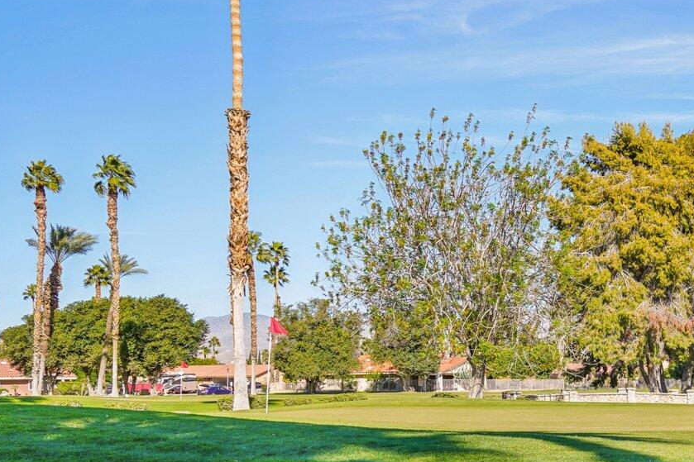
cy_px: 343
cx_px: 802
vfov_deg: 22.1
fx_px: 1176
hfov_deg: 29.1
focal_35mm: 61
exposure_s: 1/160
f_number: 8
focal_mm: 25
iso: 100
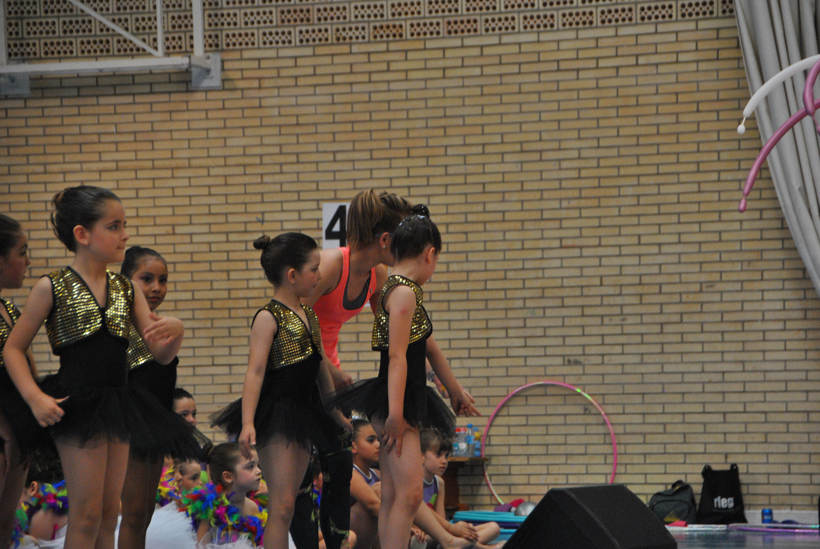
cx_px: 410
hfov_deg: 11.2
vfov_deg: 7.5
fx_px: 4173
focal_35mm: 183
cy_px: 274
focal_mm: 122
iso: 800
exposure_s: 1/125
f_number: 5.6
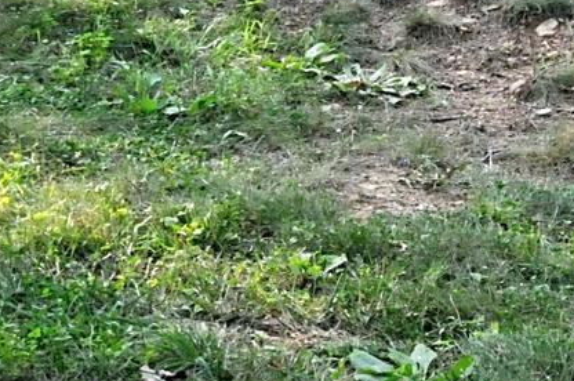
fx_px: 1997
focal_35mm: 125
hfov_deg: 16.2
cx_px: 459
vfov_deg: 10.0
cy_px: -428
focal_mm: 17
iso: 800
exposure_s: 1/50
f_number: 8
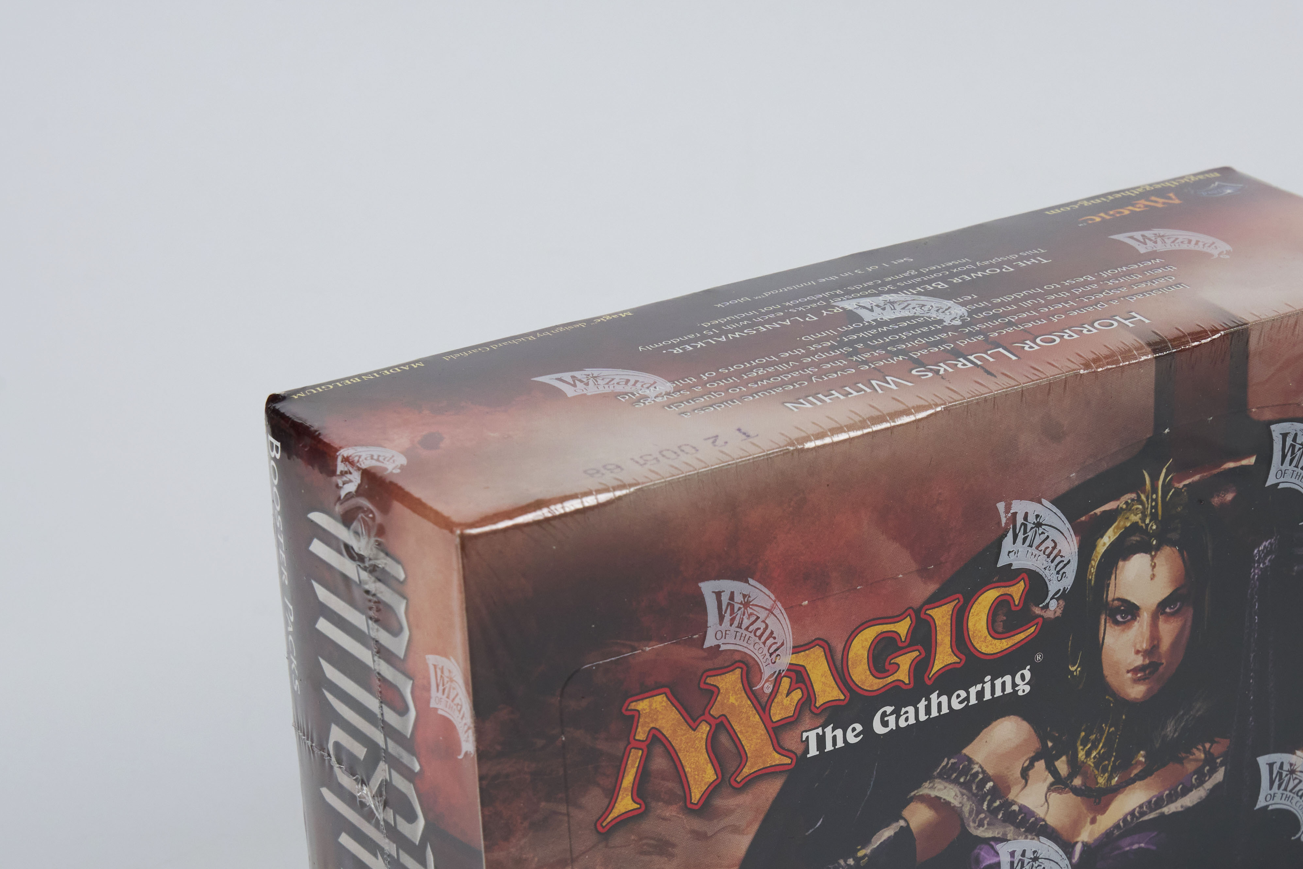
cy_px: 734
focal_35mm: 94
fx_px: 3410
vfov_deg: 14.4
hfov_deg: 21.6
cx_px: 822
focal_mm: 54.7
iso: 800
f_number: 13
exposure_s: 1/60
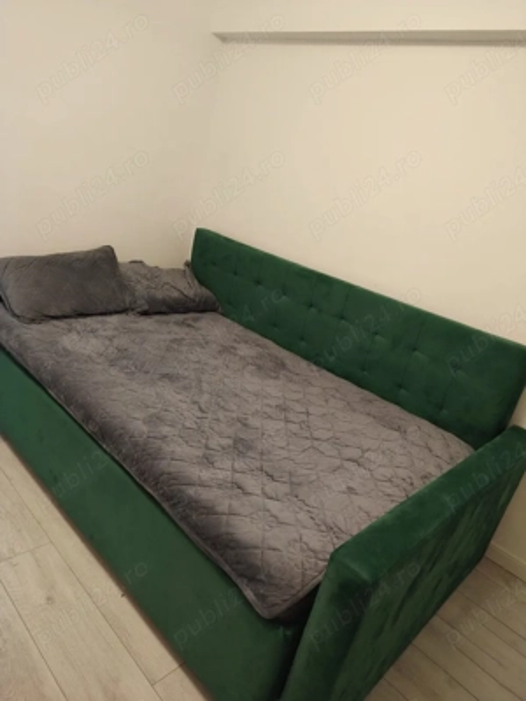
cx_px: 263
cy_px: 350
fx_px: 486
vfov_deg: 71.6
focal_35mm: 24
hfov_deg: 56.8
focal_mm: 5.25
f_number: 1.75
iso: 938
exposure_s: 1/25
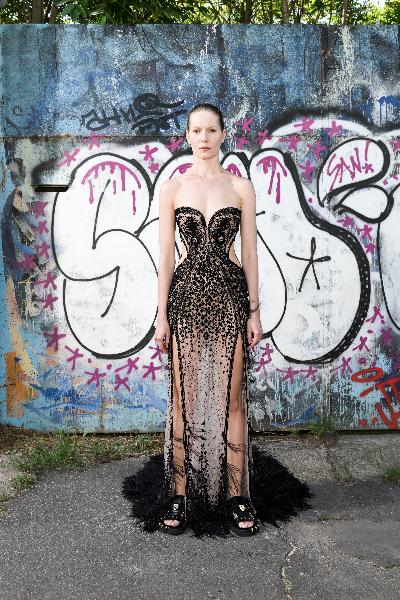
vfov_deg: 54.4
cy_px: 300
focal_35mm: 35
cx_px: 200
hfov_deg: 37.9
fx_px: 583
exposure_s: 1/200
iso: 400
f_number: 9
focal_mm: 35
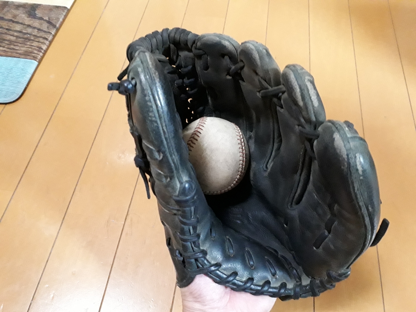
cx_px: 208
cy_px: 156
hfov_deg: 65.3
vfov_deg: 51.4
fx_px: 324
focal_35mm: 27
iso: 1000
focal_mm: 3.6
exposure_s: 1/10
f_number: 1.9
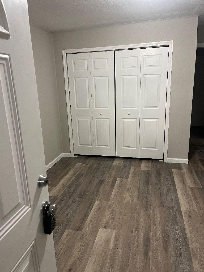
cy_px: 136
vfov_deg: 67.3
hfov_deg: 53.1
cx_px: 102
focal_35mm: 26
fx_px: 204
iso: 500
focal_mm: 5.1
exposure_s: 1/60
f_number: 1.6
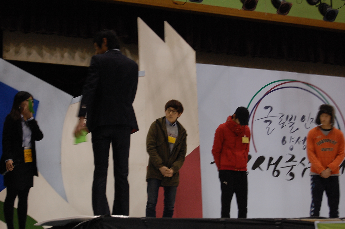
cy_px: 114
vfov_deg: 16.5
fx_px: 789
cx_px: 172
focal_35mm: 82
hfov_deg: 24.7
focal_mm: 55
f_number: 5.6
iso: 800
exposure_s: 1/30
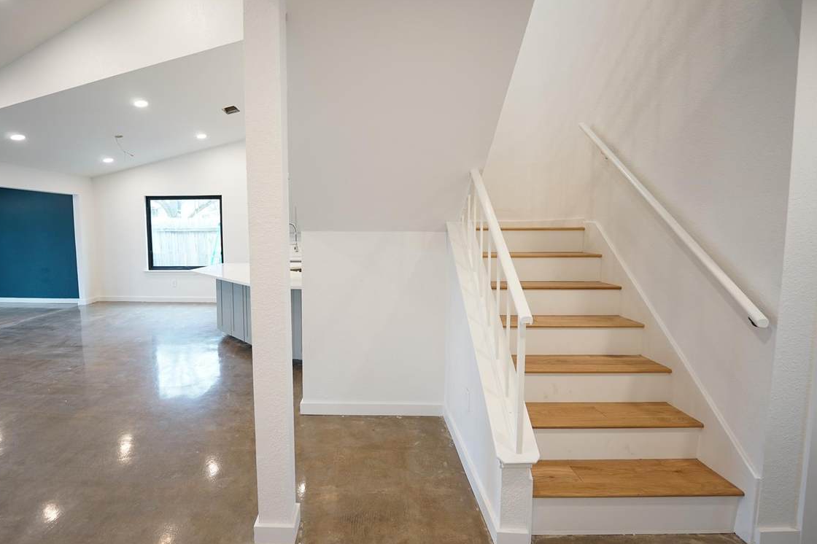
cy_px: 262
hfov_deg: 96.4
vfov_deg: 73.7
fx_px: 363
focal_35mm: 16
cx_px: 363
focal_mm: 14
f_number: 2.8
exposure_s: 1/25
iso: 200
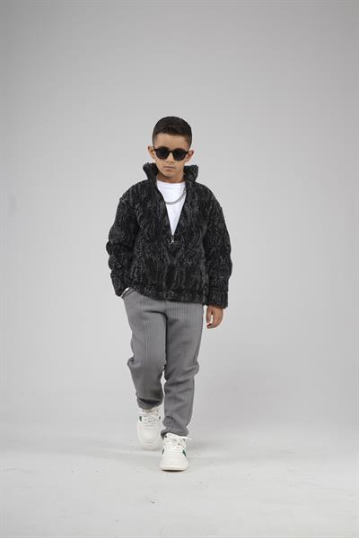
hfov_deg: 24.6
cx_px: 180
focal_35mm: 55
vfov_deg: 36.2
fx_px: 823
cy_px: 269
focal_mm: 37
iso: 80
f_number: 7.1
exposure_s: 1/160
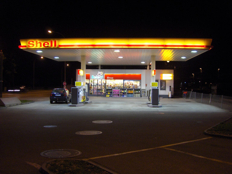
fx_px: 262
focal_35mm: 39
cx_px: 116
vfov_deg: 36.9
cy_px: 87
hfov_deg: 47.8
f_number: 2.8
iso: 100
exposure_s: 1/8.51
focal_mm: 8
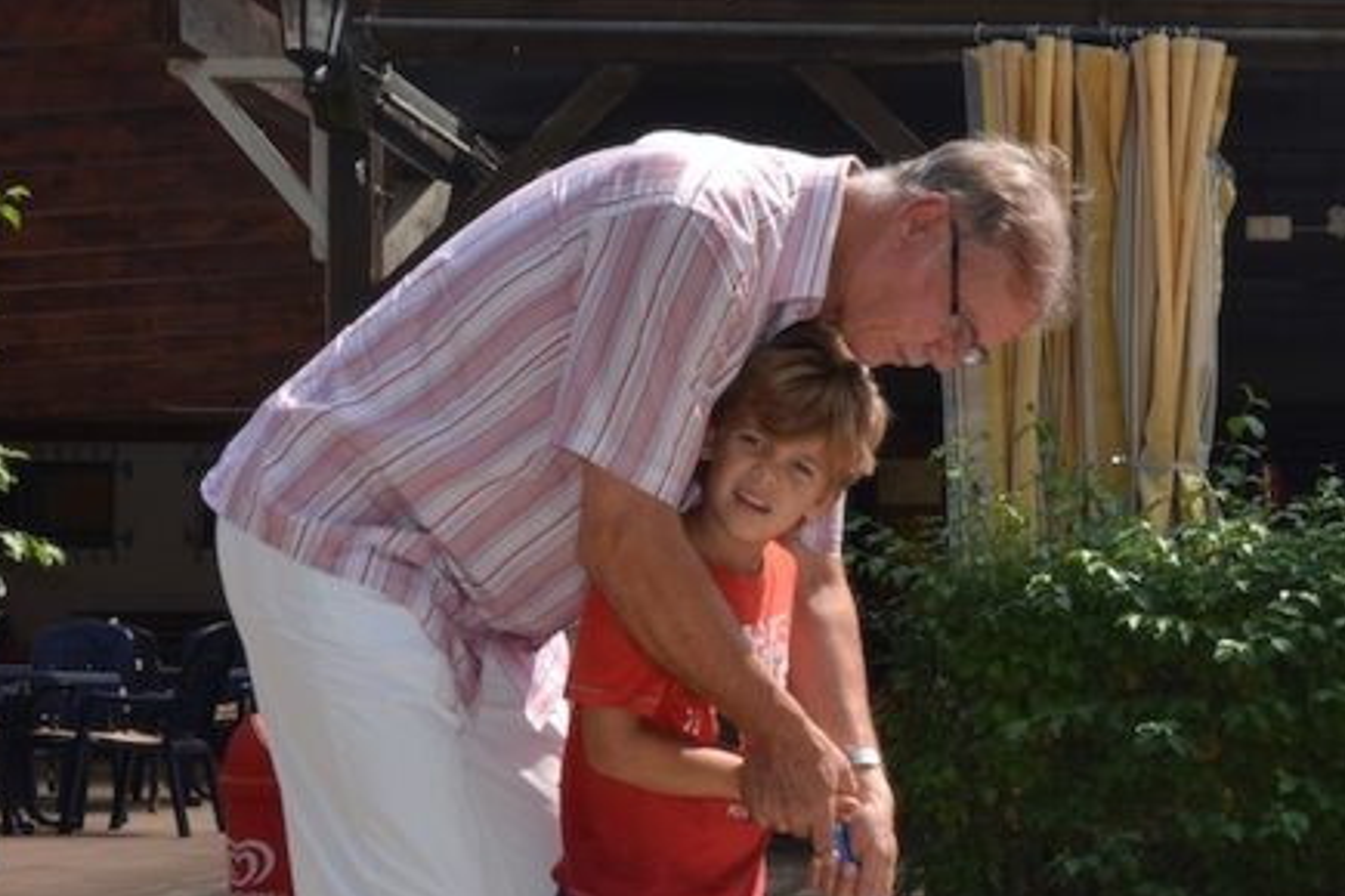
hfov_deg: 24.5
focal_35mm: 81
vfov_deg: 16.7
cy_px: 729
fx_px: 3033
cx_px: 1122
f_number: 9
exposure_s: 1/200
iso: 100
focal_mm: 23
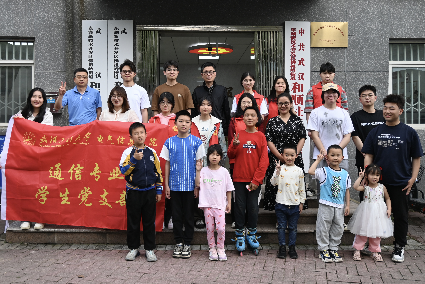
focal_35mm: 32
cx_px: 212
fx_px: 372
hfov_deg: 59.5
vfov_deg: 41.7
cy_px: 142
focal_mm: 21
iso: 250
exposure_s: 1/250
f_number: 4
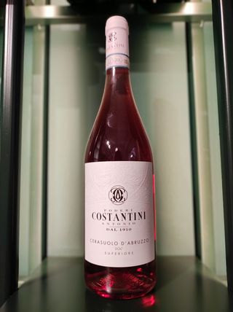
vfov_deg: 69.5
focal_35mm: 25
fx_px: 225
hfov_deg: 54.8
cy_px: 156
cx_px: 116
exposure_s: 1/50
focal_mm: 4.7
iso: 268
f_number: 1.79
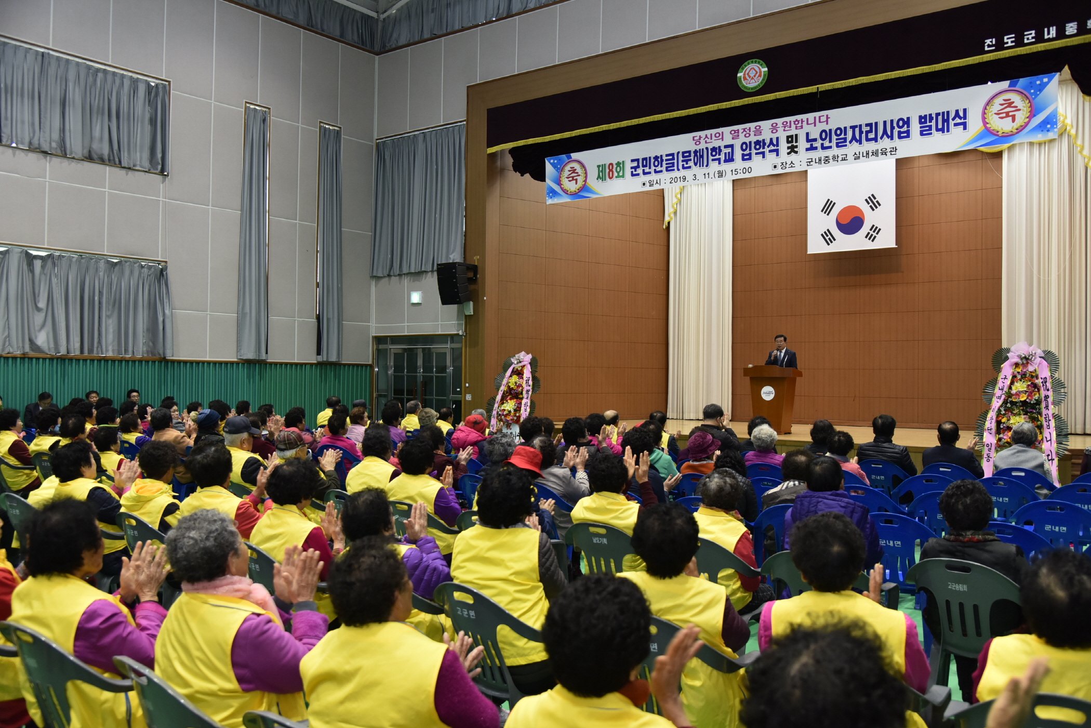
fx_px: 909
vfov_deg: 43.6
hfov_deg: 61.9
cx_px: 546
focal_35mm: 30
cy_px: 364
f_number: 4.5
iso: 1000
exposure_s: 1/125
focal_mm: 30
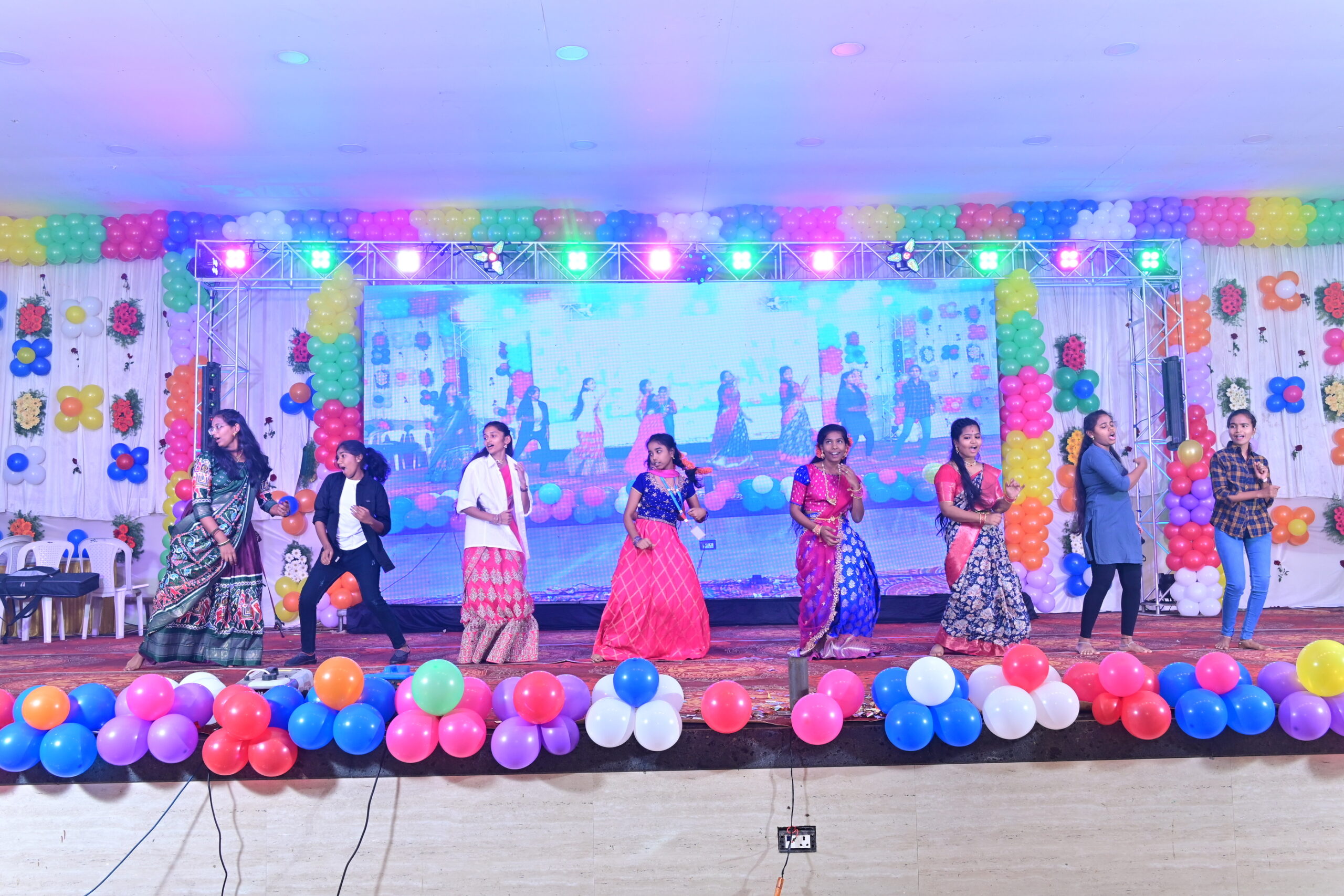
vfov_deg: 39.2
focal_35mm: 34
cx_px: 672
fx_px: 1260
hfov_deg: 56.1
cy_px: 448
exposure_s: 1/160
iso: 320
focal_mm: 22.5
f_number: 6.3
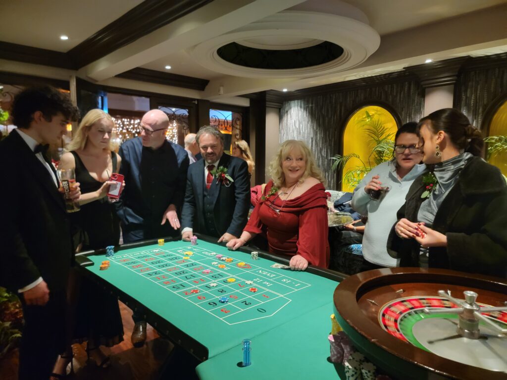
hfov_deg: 71.6
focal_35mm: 24
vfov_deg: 56.8
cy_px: 190
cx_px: 254
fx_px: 352
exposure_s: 1/24
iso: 1000
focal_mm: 6.7
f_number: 1.8
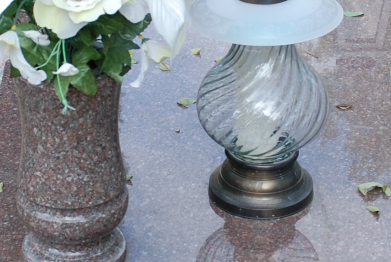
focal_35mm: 122
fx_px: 1327
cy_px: 62
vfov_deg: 11.2
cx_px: 158
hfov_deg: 16.8
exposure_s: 1/125
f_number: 5.6
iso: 160
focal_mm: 18
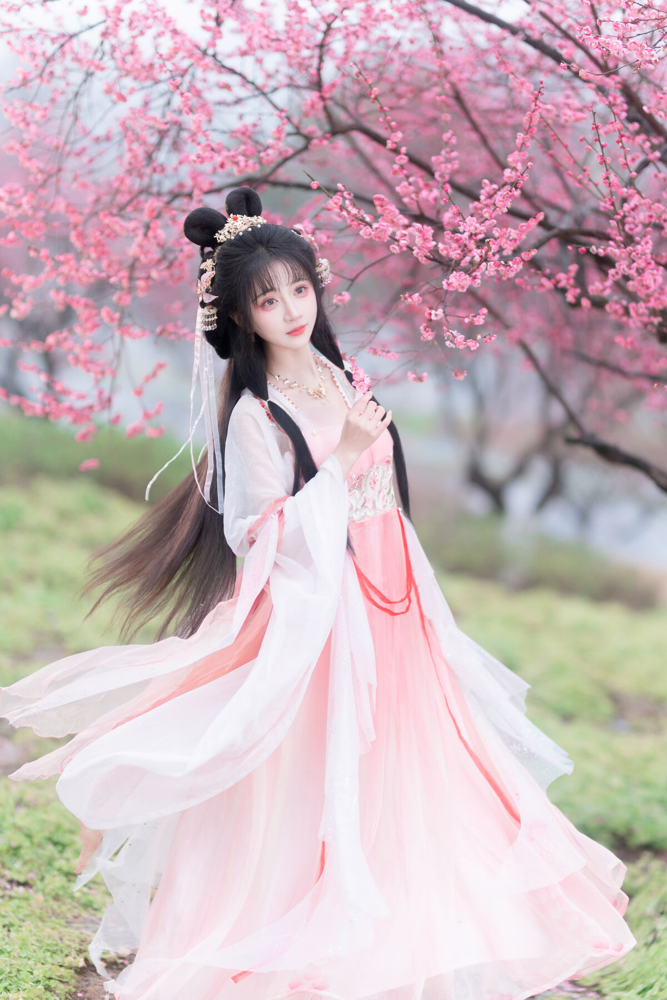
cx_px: 334
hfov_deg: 16.1
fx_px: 2362
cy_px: 500
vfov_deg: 23.9
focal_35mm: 85
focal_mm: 85
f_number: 1.4
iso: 320
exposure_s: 1/800
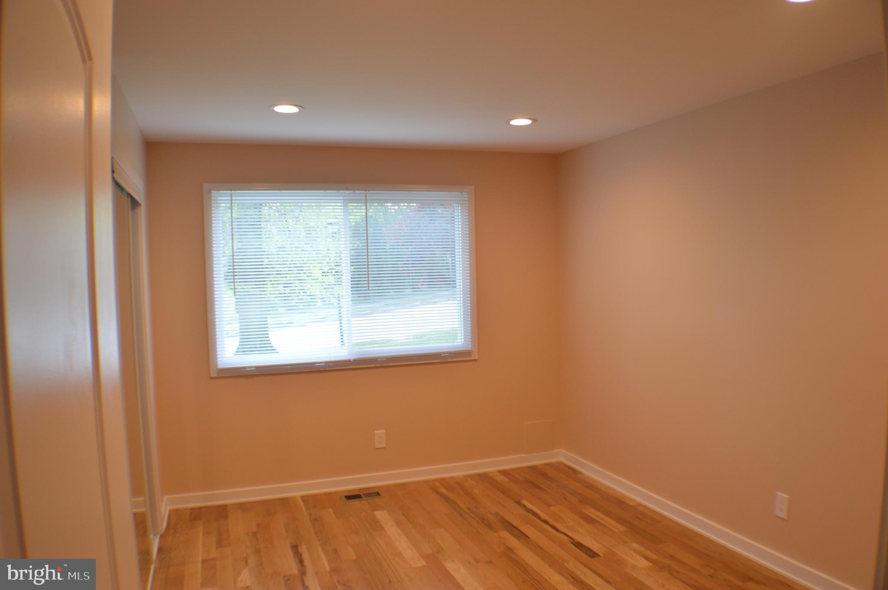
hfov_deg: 57.3
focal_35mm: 33
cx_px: 444
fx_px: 813
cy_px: 295
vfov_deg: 39.9
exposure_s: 1/60
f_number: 4
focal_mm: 22
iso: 450
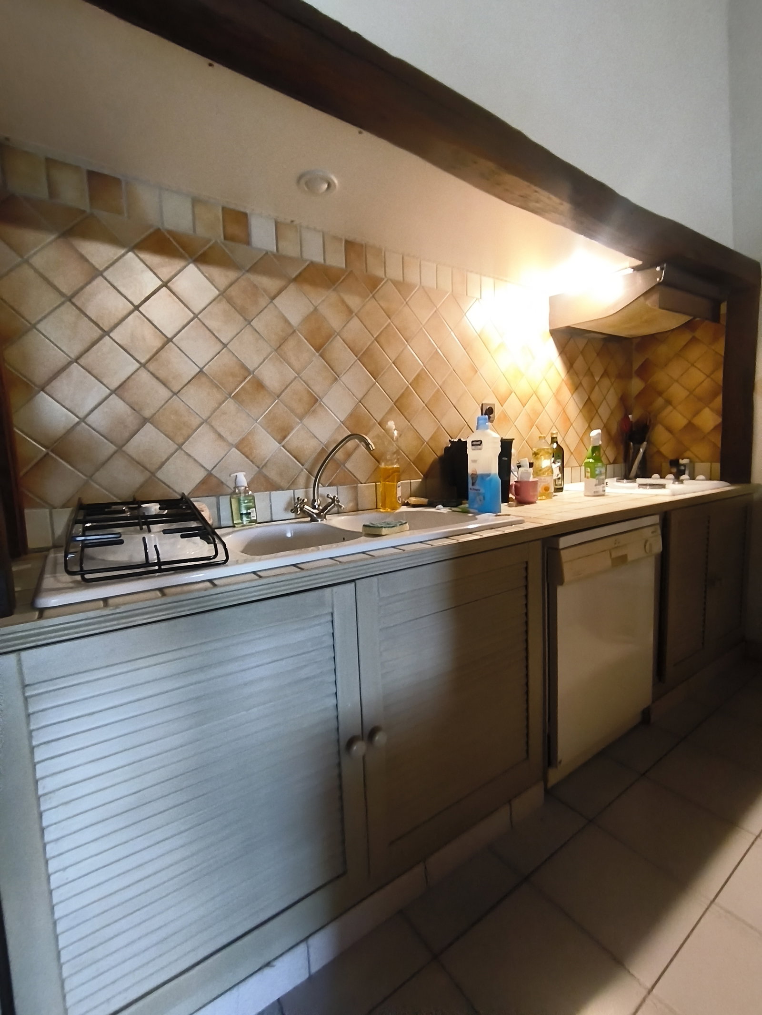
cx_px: 381
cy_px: 508
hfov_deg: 81.8
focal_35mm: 15
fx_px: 440
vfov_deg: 98.1
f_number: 2.2
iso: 500
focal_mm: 1.65
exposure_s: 1/33.3
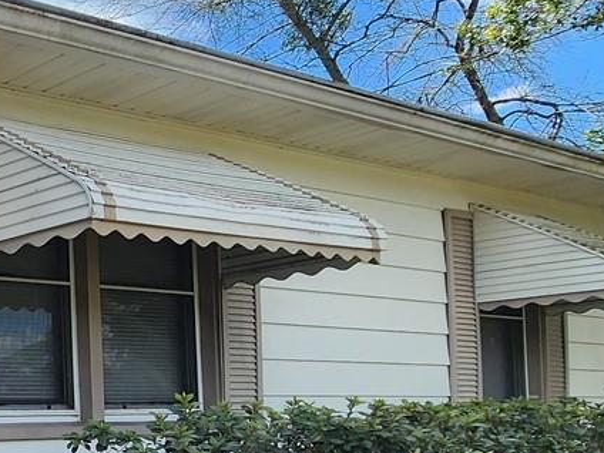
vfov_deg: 28.4
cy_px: 417
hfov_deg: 26.3
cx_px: -336
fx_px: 855
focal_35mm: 49
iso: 50
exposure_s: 1/1212
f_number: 2.2
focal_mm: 2.2
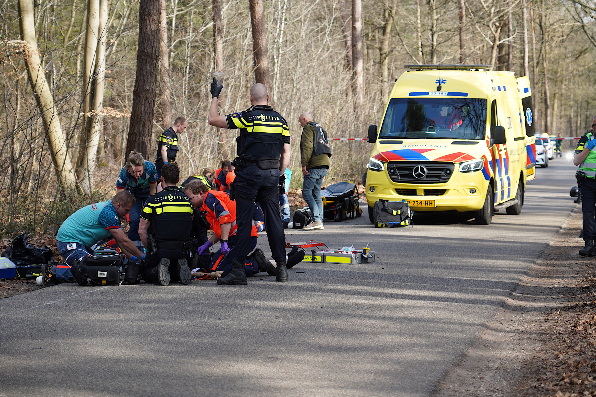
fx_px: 1308
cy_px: 198
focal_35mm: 79
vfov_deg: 17.3
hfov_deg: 25.7
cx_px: 298
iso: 100
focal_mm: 79
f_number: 4
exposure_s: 1/160
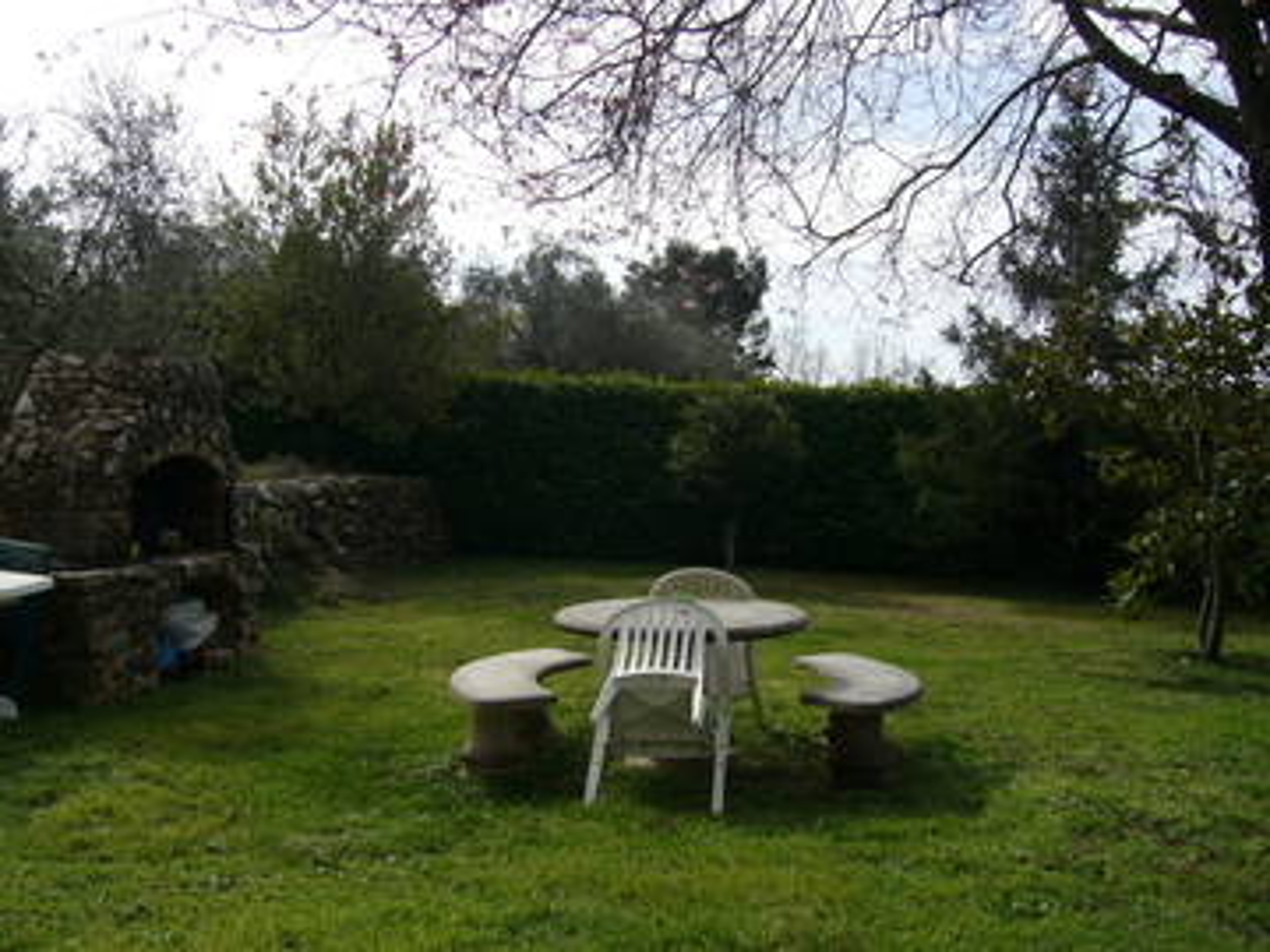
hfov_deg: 52.6
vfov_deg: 40.7
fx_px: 1284
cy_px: 476
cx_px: 635
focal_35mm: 35
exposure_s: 1/400
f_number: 5.6
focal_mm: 5.8
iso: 80
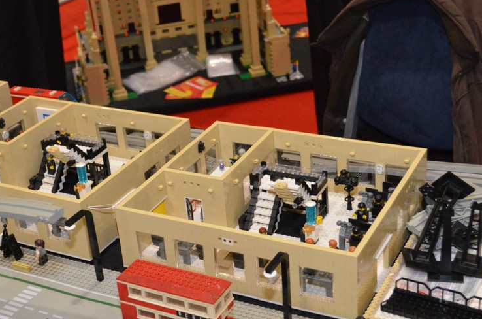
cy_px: 180
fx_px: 815
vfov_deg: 22.1
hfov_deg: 32.8
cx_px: 187
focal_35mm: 61
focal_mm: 30
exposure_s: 1/60
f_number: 4.5
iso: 3200
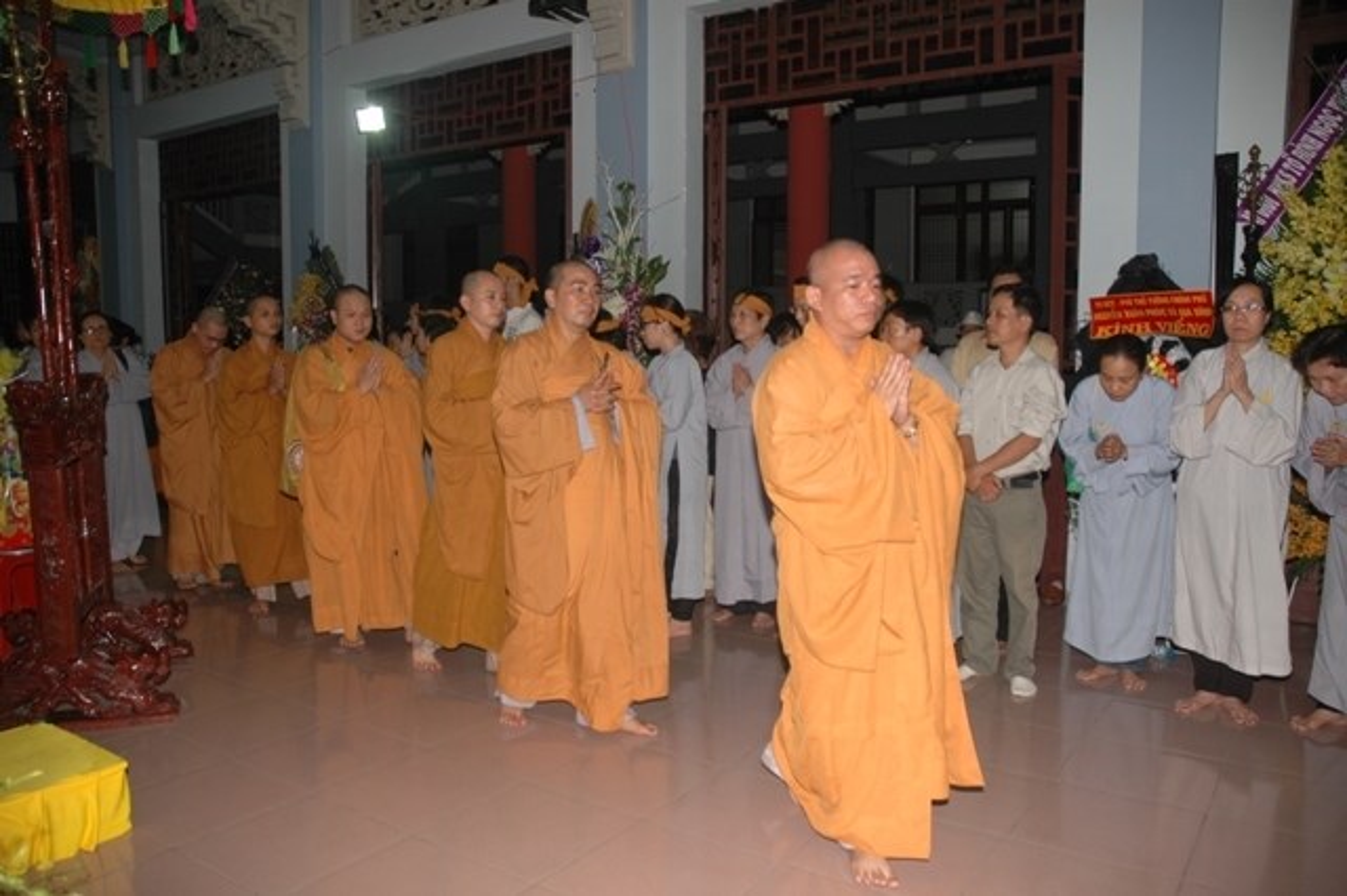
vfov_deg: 47.9
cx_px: 674
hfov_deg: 67.4
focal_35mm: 27
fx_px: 1010
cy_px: 448
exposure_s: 1/60
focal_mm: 18
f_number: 4
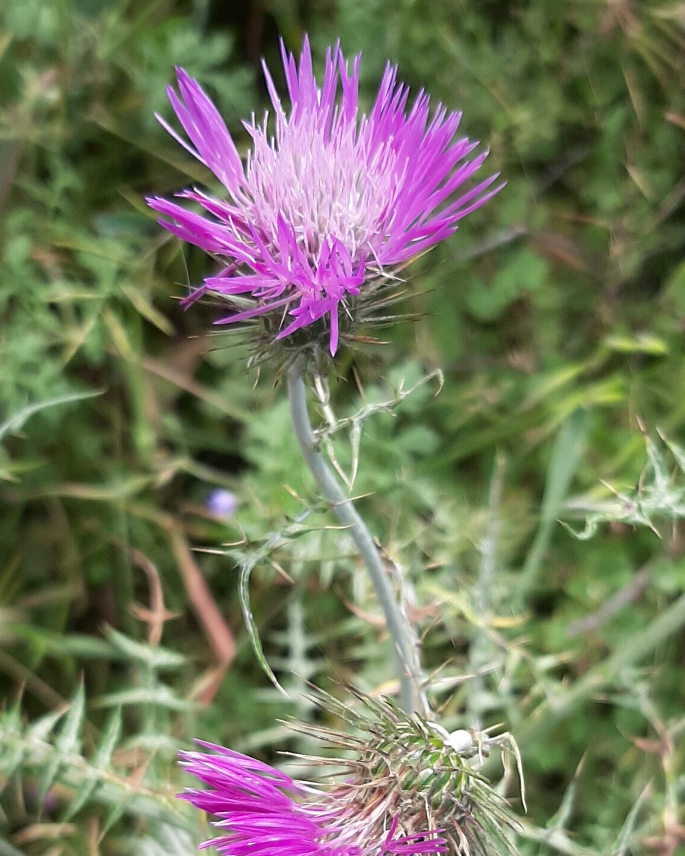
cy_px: 711
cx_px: 395
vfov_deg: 35.2
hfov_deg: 29.6
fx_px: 1293
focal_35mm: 51
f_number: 1.7
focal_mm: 3.93
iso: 40
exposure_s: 1/917
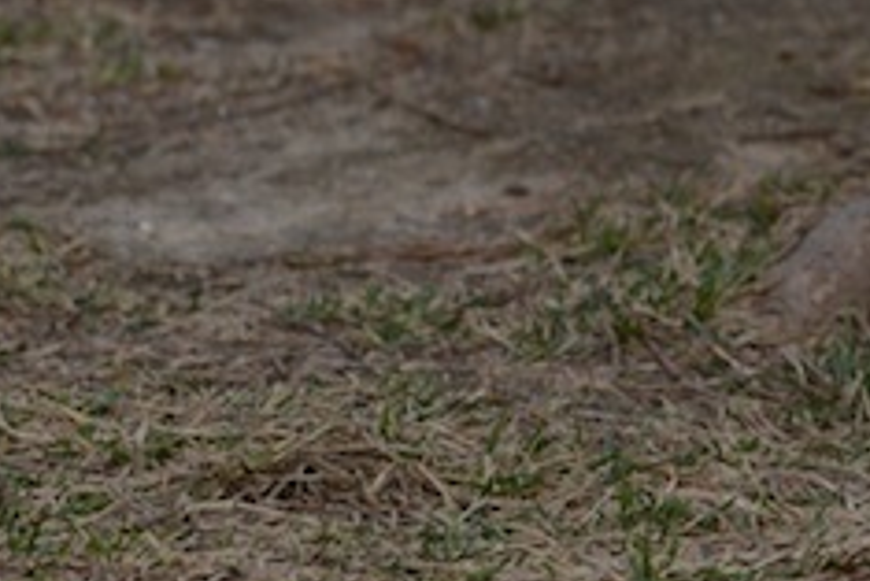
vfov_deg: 2.3
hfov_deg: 3.4
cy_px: -511
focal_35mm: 586
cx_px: 2710
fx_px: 14170
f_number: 4.5
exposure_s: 1/800
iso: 640
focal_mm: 85
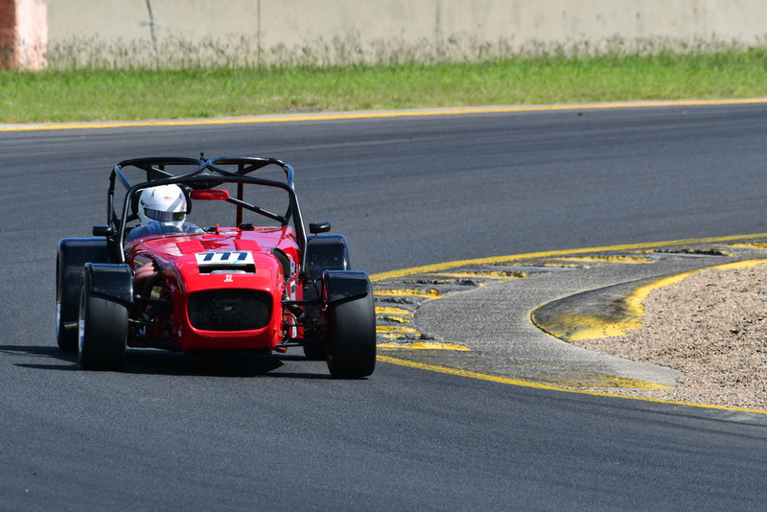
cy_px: 256
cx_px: 384
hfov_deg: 2.7
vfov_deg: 1.8
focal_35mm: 750
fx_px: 15984
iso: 320
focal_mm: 500
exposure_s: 1/640
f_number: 10
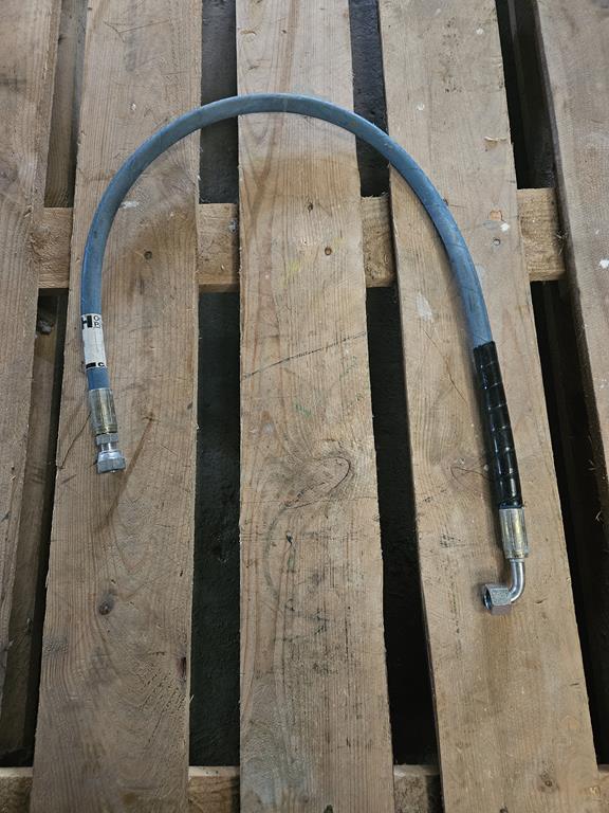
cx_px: 304
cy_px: 406
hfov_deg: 58.9
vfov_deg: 73.9
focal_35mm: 23
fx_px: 540
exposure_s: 1/25
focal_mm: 5.4
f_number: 1.8
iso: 640
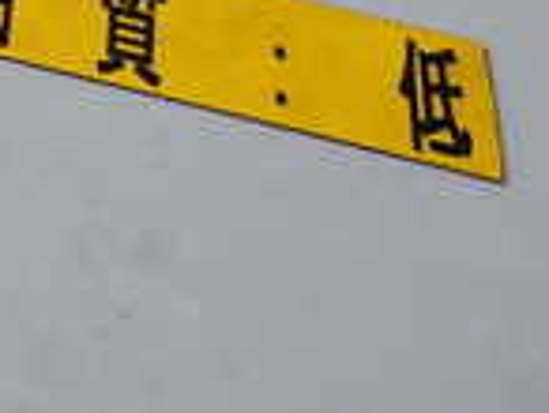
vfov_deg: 11.7
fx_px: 1954
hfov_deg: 14.4
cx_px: -387
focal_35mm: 123
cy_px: -128
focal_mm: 5.4
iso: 100
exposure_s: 1/100
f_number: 3.2
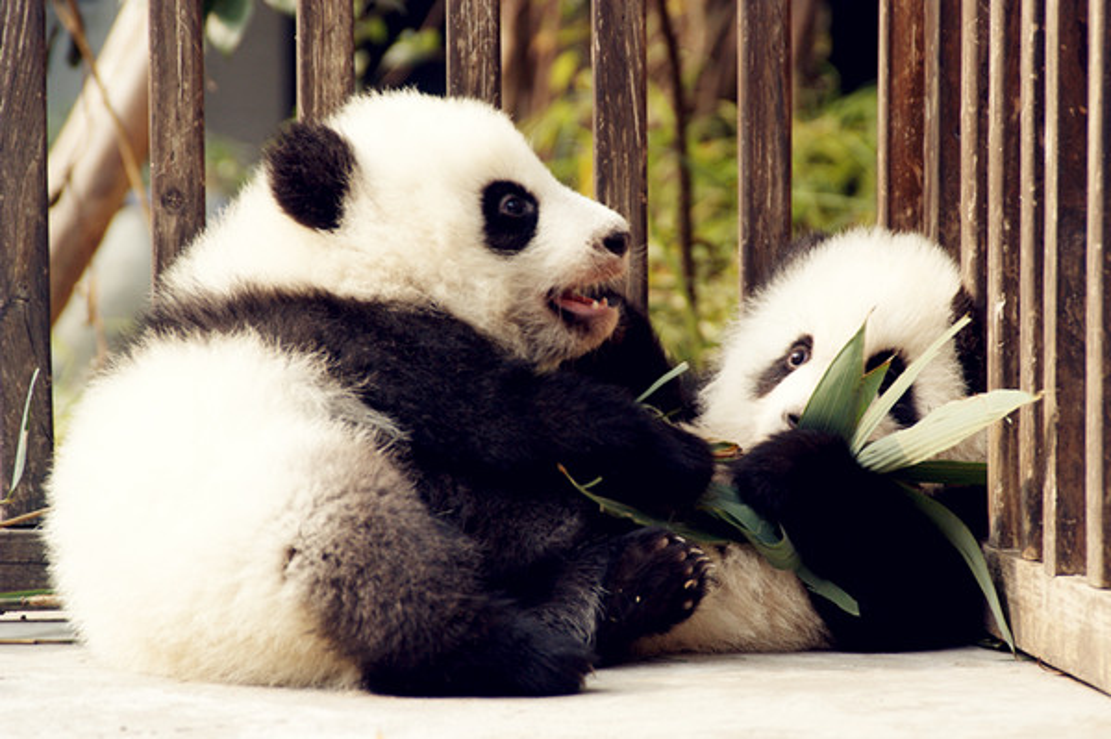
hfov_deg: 10.2
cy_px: 370
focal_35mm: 202
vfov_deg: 6.8
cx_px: 556
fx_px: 6244
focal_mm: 135
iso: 200
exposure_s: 1/200
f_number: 5.6
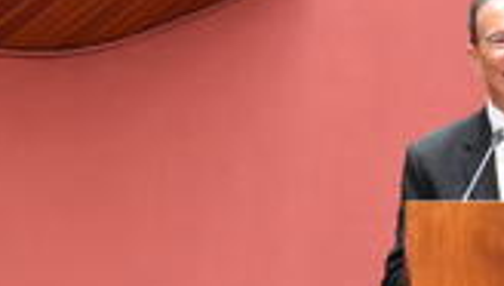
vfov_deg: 4.7
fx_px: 3516
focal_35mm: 263
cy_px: 251
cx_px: 645
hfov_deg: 8.1
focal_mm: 55
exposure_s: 1/8
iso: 800
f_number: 5.6
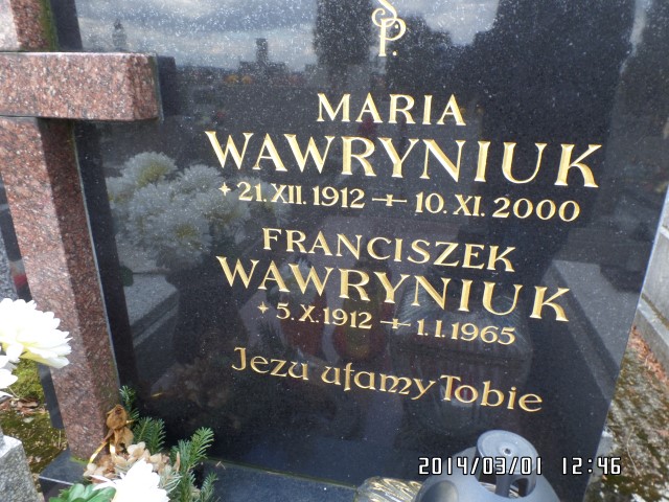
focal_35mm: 23
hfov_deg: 73.9
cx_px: 334
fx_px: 445
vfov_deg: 58.9
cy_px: 251
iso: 100
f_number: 3.5
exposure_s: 1/45
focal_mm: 4.1
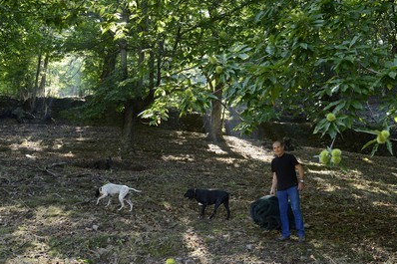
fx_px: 419
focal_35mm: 38
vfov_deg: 35.0
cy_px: 131
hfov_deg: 50.7
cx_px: 198
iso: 800
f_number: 4.5
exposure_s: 1/160
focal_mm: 36
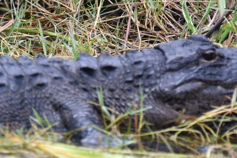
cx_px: 119
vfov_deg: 1.7
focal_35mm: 799
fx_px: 5261
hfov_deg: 2.6
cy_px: 116
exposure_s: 1/640
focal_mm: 300
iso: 1400
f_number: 5.6
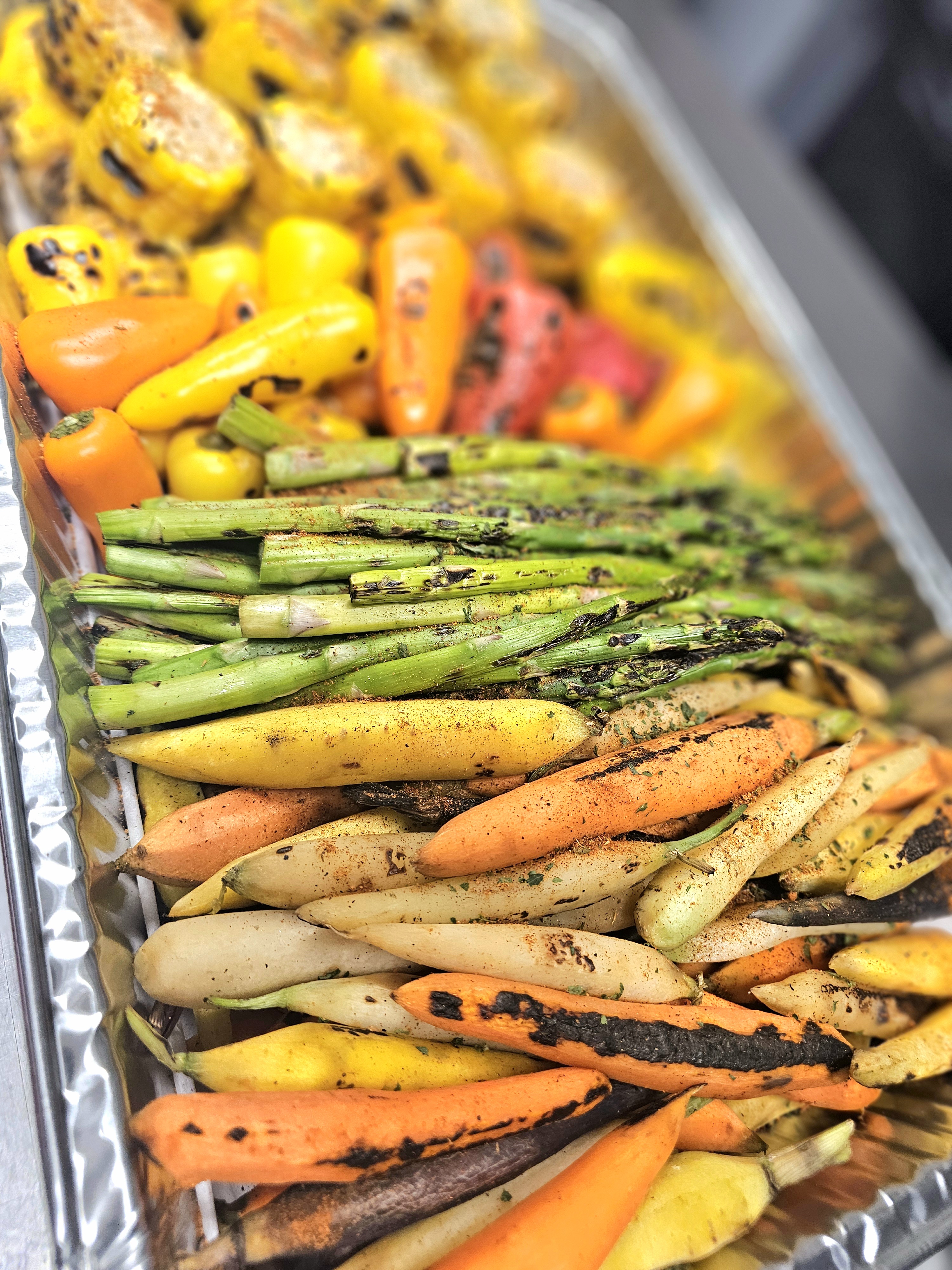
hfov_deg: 58.9
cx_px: 476
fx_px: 843
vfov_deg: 73.9
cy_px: 635
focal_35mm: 23
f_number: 1.7
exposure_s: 1/120
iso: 160
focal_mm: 6.3
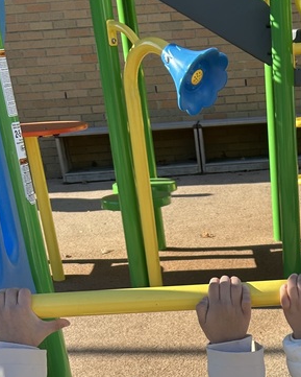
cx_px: 294
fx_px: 801
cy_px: 489
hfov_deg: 20.6
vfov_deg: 23.4
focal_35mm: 72
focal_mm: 5.7
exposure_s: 1/1183
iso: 50
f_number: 1.5
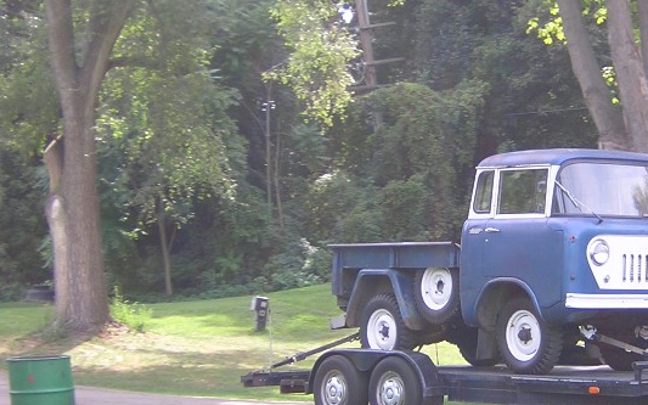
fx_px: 1854
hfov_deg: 19.7
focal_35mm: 105
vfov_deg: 12.5
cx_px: 484
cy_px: 163
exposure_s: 1/74.3
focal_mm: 8.6
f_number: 3.5
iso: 100
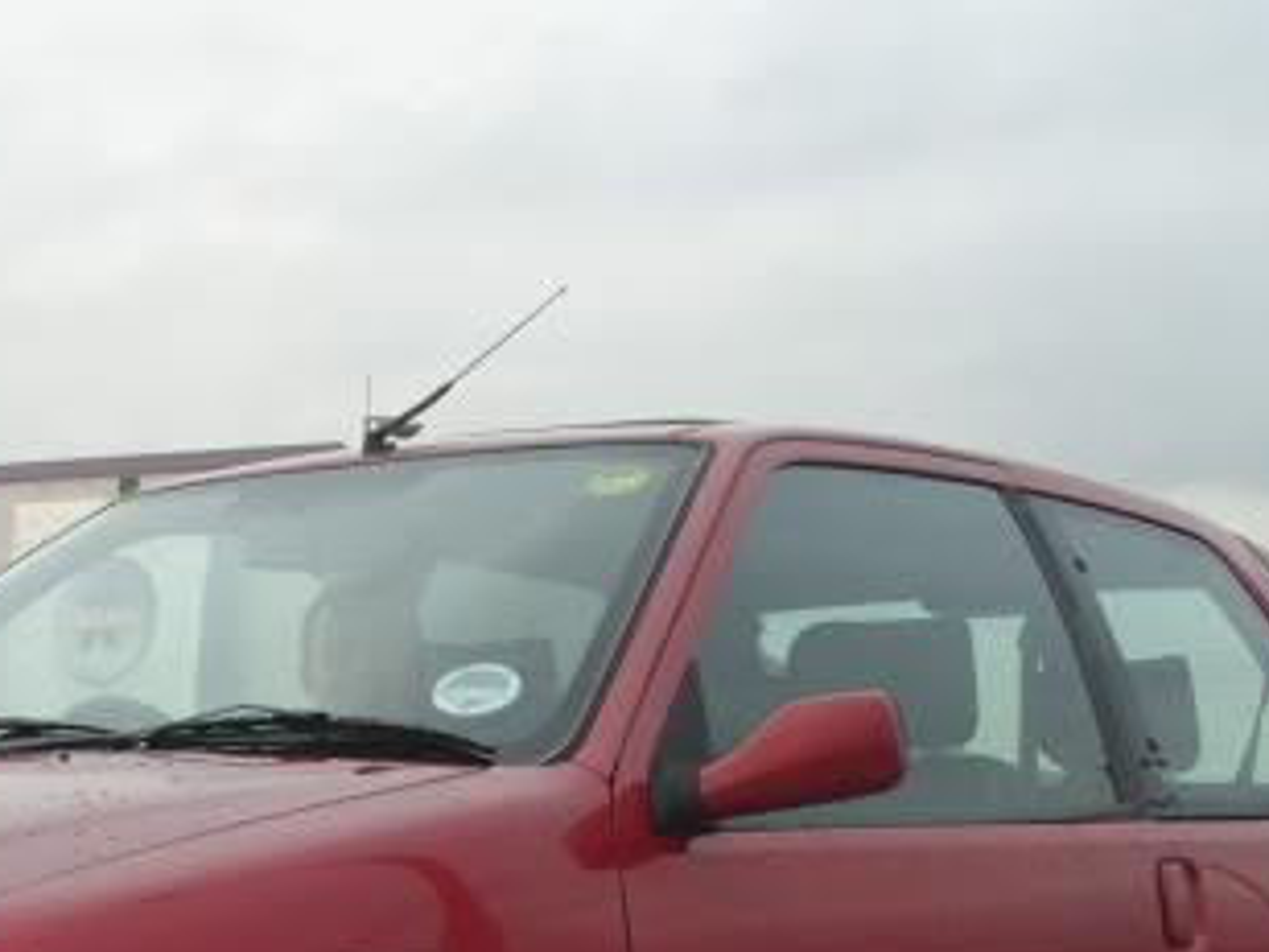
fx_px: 3336
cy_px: 1084
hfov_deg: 21.4
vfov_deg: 15.7
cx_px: 338
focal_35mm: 91
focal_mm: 7.8
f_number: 3.1
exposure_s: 1/90
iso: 80
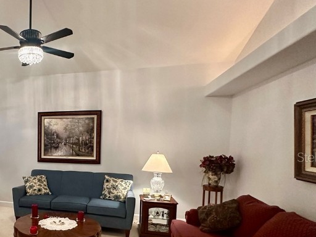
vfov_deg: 48.9
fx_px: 256
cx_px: 40
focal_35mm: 28
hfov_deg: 56.0
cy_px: 157
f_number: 2.2
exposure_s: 1/60
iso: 400
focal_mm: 2.22
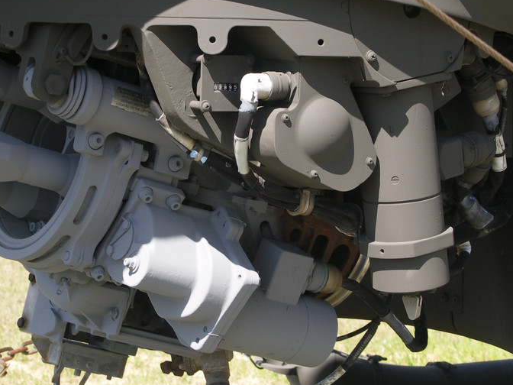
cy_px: 198
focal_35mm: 127
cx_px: 187
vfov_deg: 11.7
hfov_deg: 15.5
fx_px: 1882
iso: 50
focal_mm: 20.8
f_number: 4.5
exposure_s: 1/125
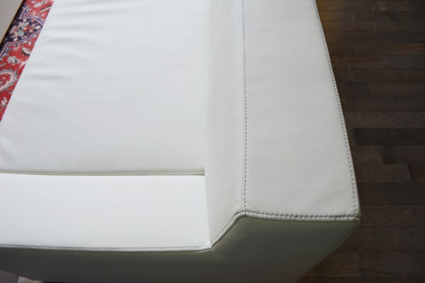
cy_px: 142
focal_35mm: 27
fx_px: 319
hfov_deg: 67.4
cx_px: 212
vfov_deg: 47.9
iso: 400
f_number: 4.5
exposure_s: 1/80
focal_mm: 18
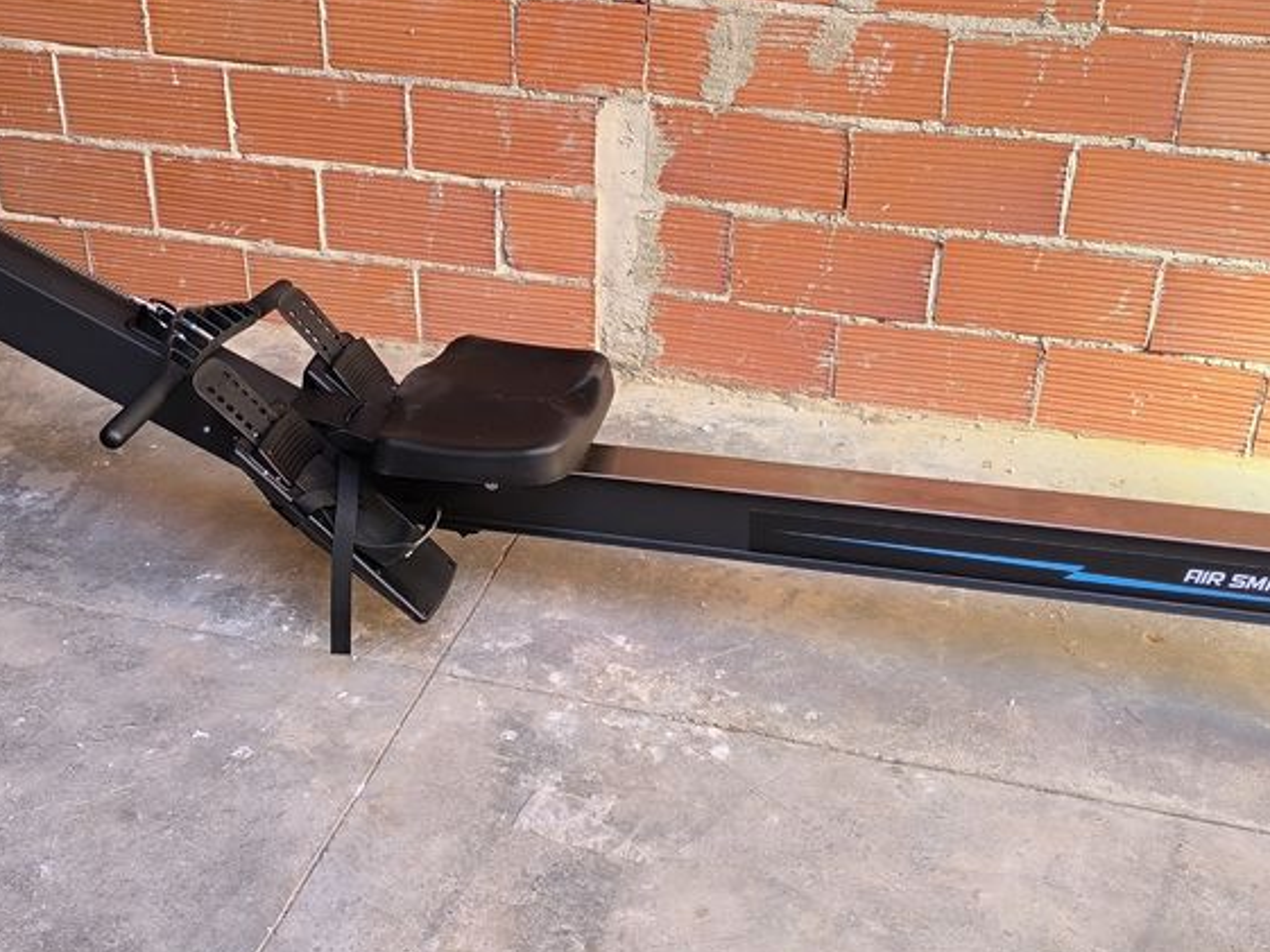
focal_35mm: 41
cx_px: 575
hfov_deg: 45.7
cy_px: 382
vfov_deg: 35.0
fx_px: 1505
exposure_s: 1/100
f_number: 1.65
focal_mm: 6.14
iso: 400
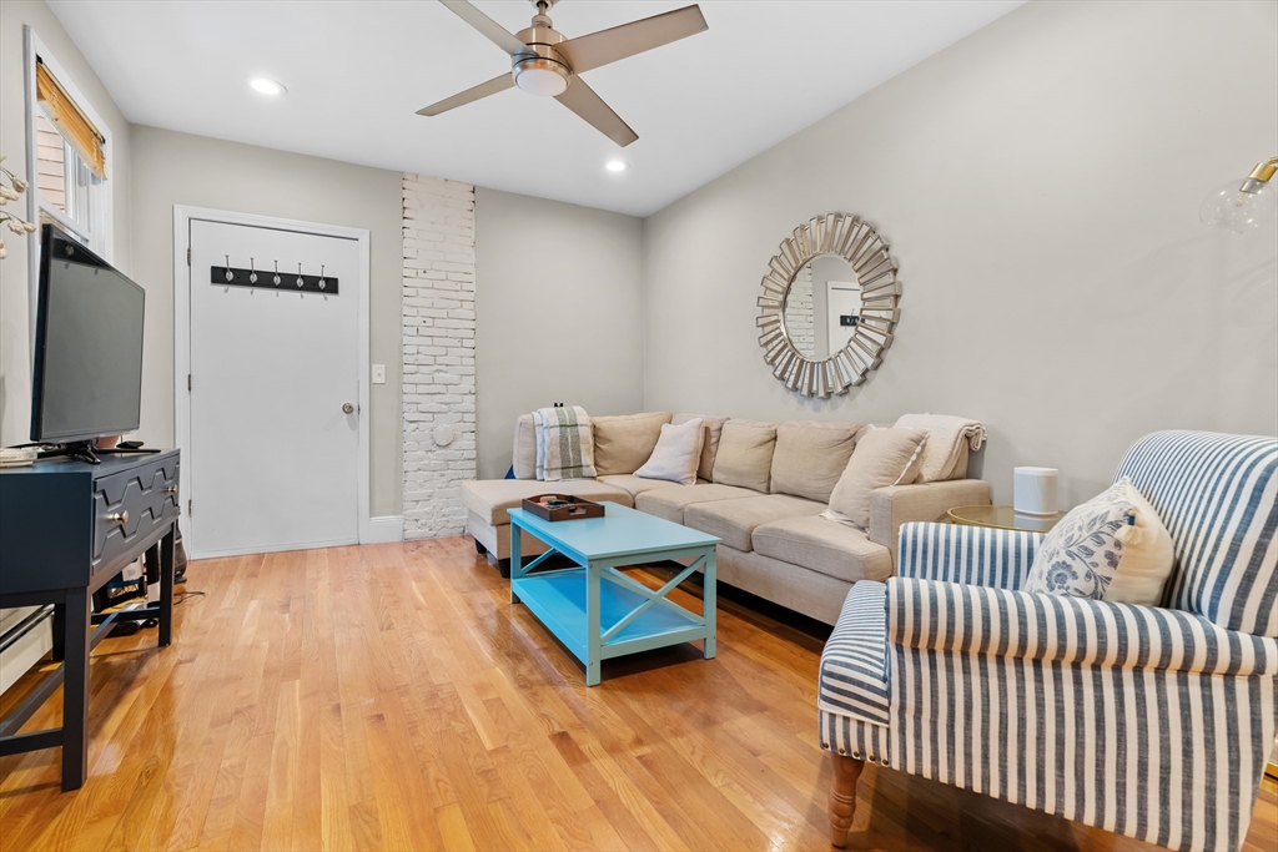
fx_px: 568
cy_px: 426
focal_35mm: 16
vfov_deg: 73.8
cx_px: 639
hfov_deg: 96.7
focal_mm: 16
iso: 320
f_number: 8
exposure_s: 1.3
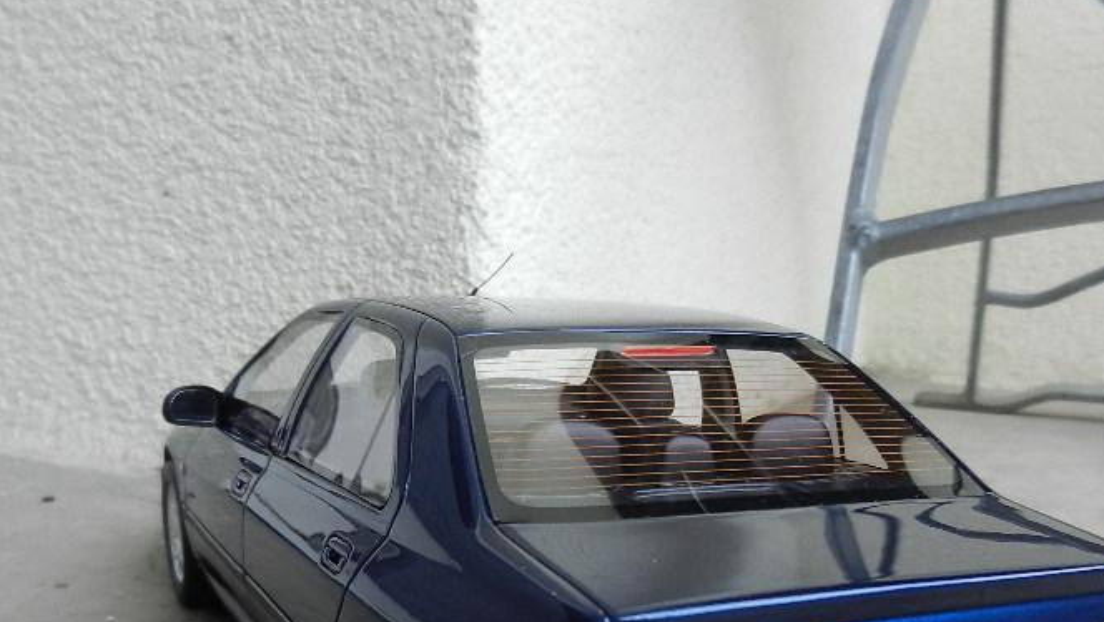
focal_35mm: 42
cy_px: 629
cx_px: 650
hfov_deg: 48.1
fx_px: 1230
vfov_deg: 26.8
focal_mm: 4.5
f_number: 3.5
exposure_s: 1/50
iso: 160
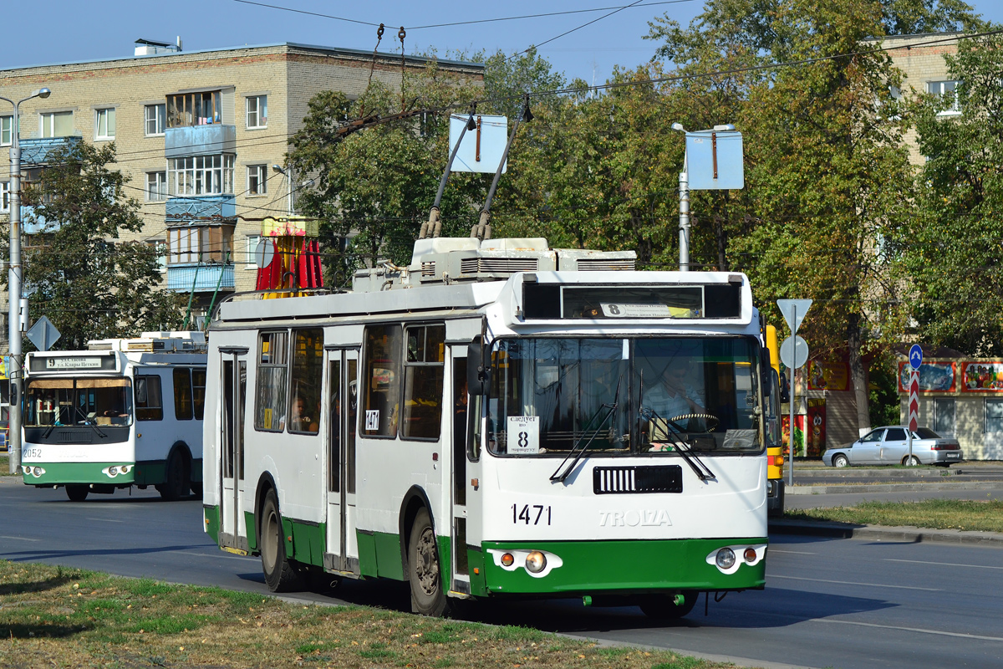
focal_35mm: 128
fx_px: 3552
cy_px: 334
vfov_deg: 10.8
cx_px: 502
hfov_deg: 16.1
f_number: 8
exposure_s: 1/1000
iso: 200
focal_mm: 85
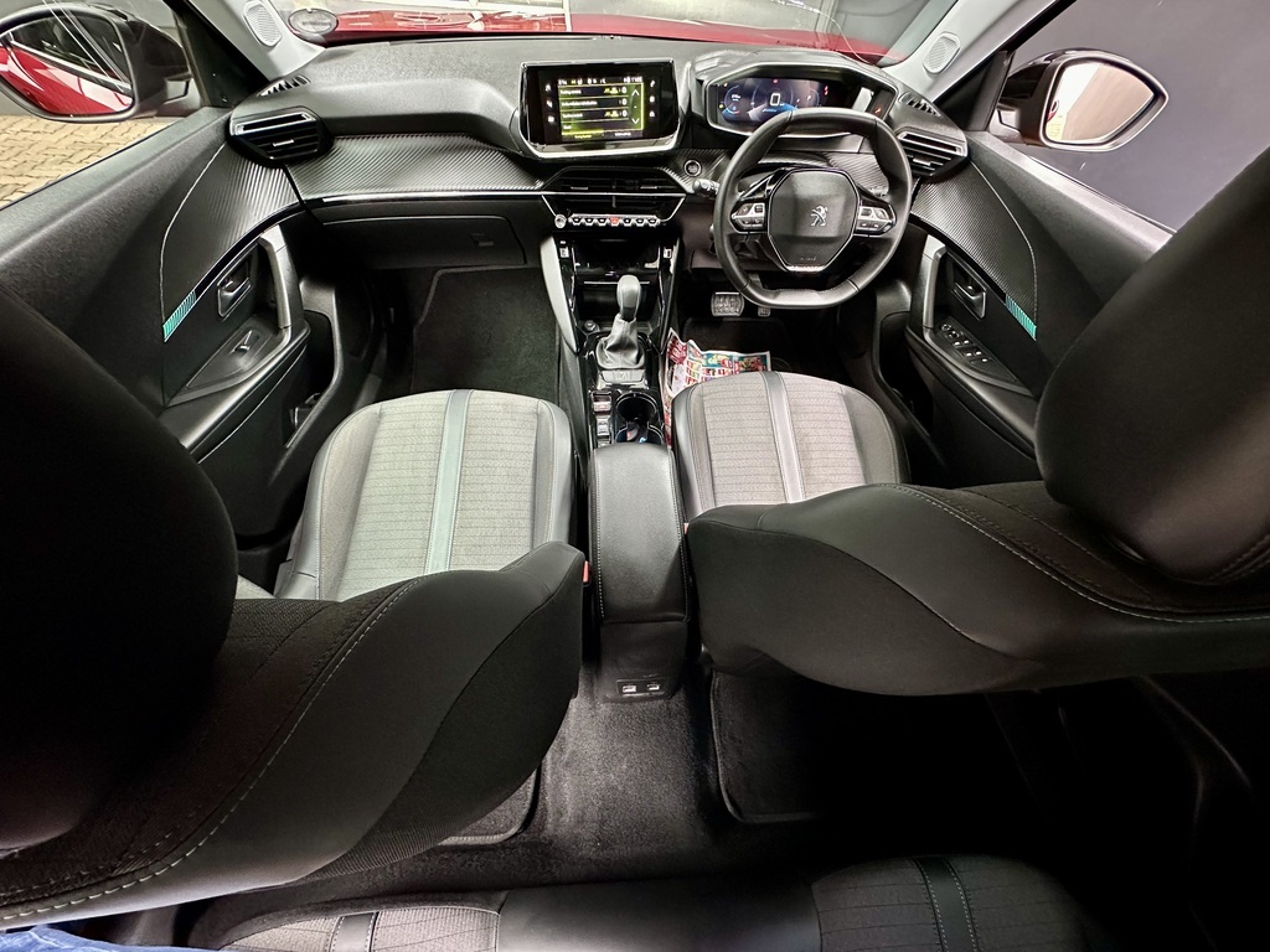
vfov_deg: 85.7
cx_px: 635
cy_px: 476
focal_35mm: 14
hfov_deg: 102.1
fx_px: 514
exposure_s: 1/60
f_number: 2.2
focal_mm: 2.22
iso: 640
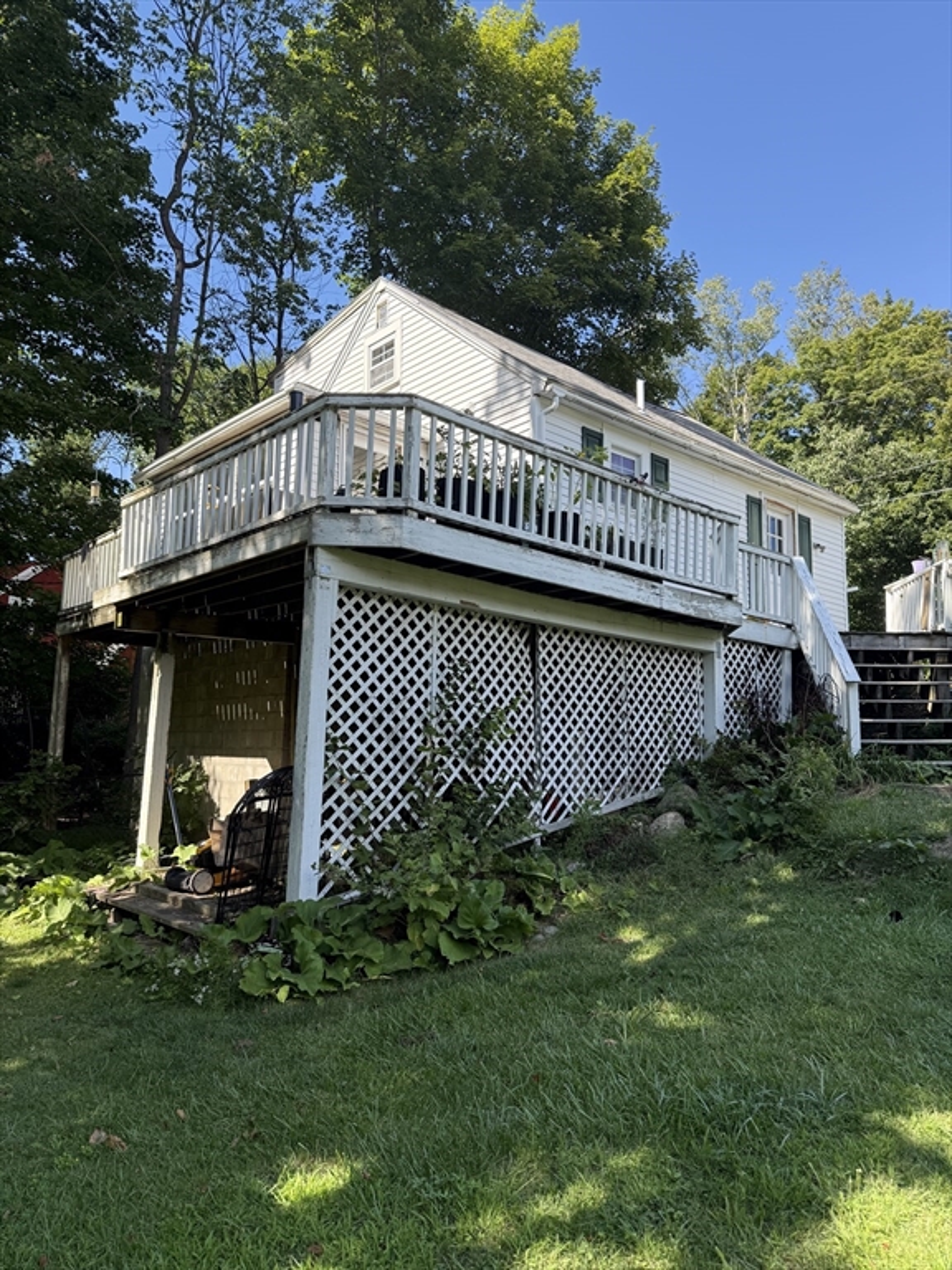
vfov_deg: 71.6
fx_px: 880
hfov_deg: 56.8
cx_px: 476
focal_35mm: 24
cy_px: 635
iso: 100
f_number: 1.78
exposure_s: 1/1385
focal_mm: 6.76
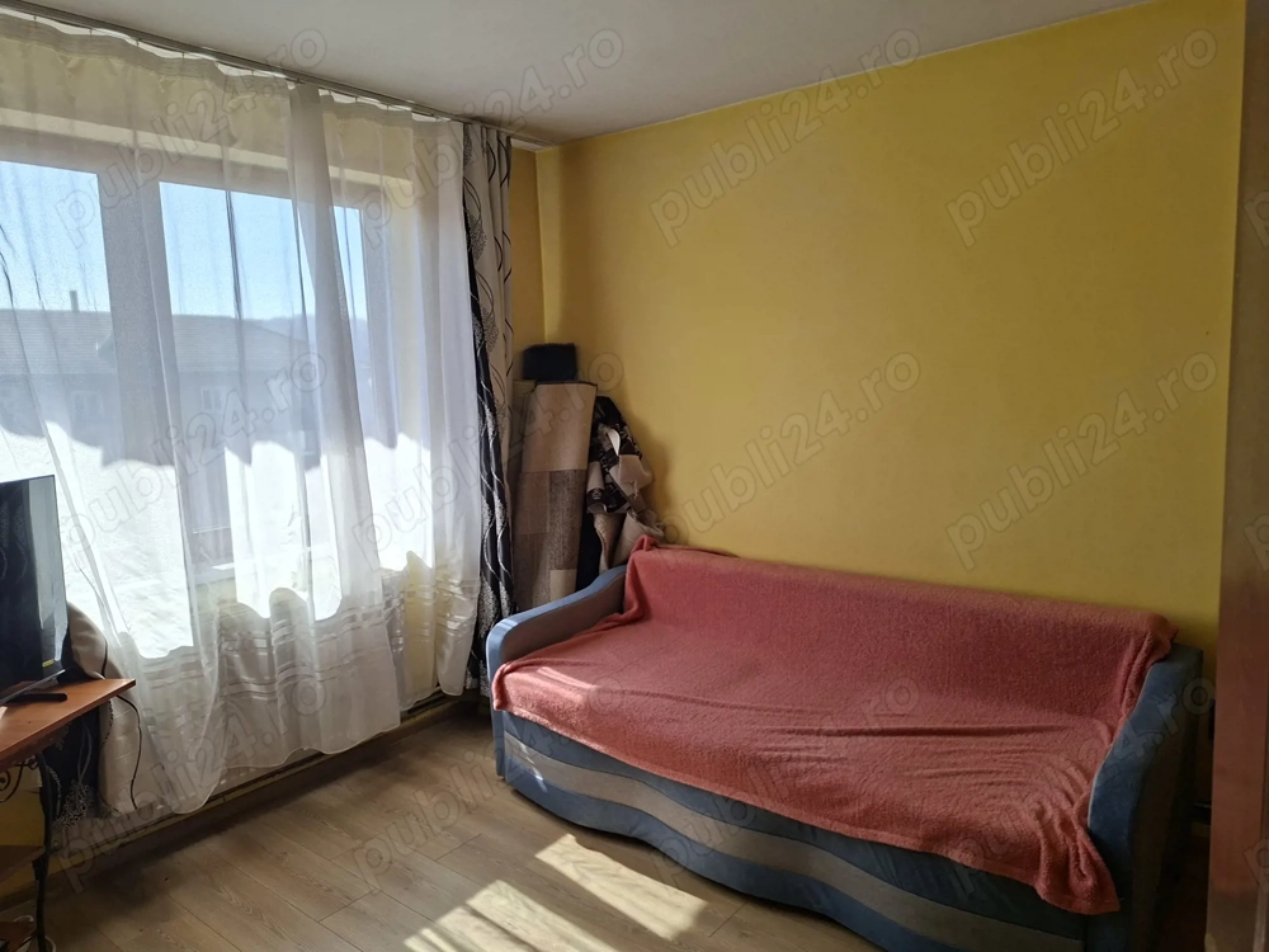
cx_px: 634
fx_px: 843
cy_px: 476
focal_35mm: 23
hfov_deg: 73.9
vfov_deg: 58.9
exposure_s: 1/356
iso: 50
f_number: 1.8
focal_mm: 5.54
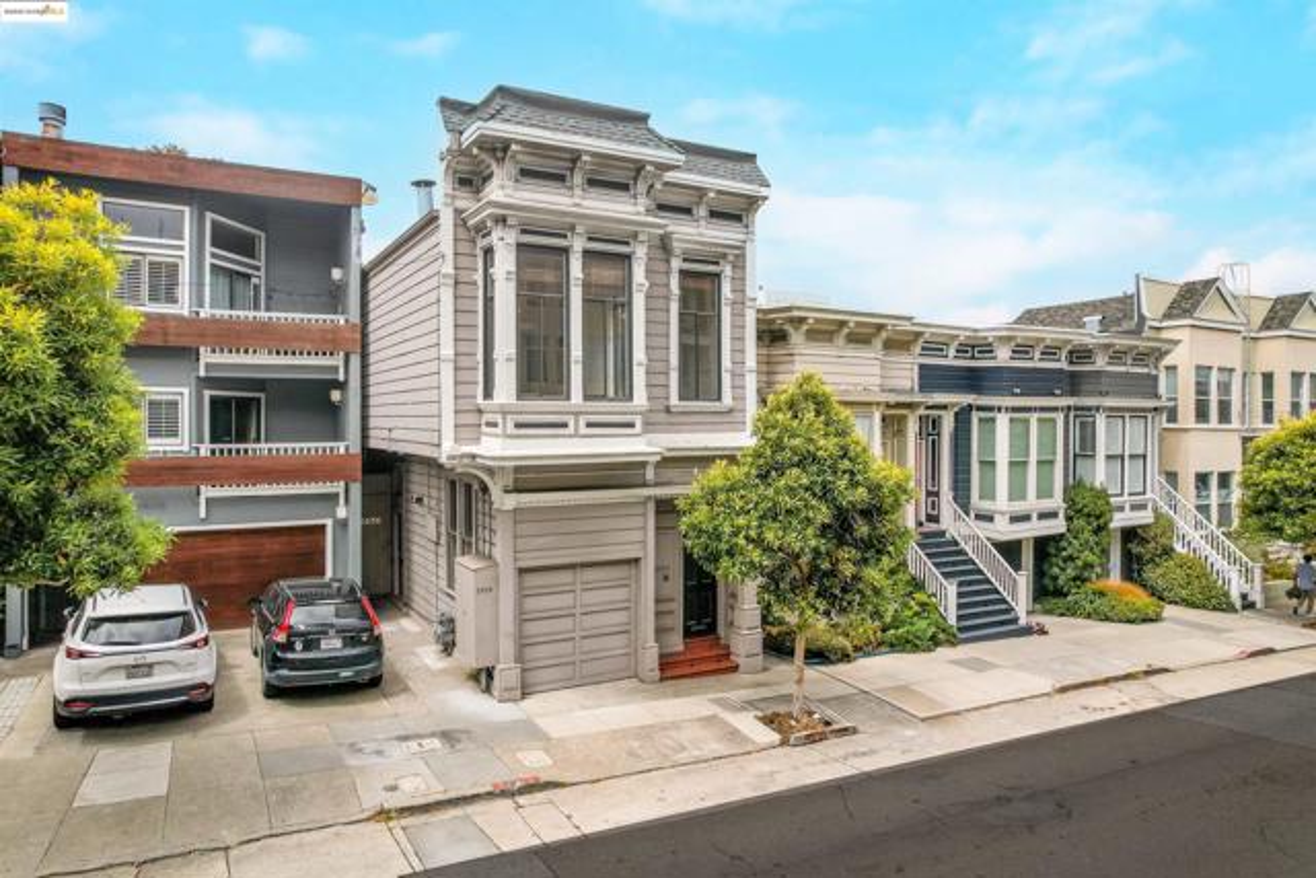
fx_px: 804
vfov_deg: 57.3
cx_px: 658
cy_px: 439
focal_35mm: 22
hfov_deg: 78.6
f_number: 2.8
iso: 130
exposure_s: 1/2500
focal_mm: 8.38
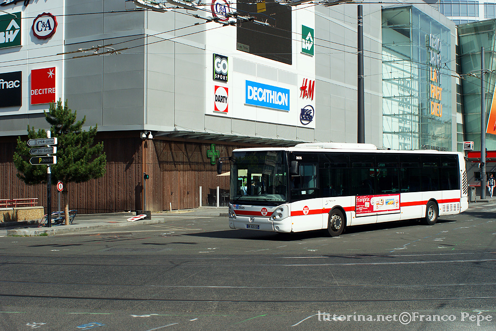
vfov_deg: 25.7
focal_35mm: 52
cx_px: 248
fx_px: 723
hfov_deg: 37.9
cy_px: 166
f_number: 7.1
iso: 200
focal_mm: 35
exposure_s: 1/640
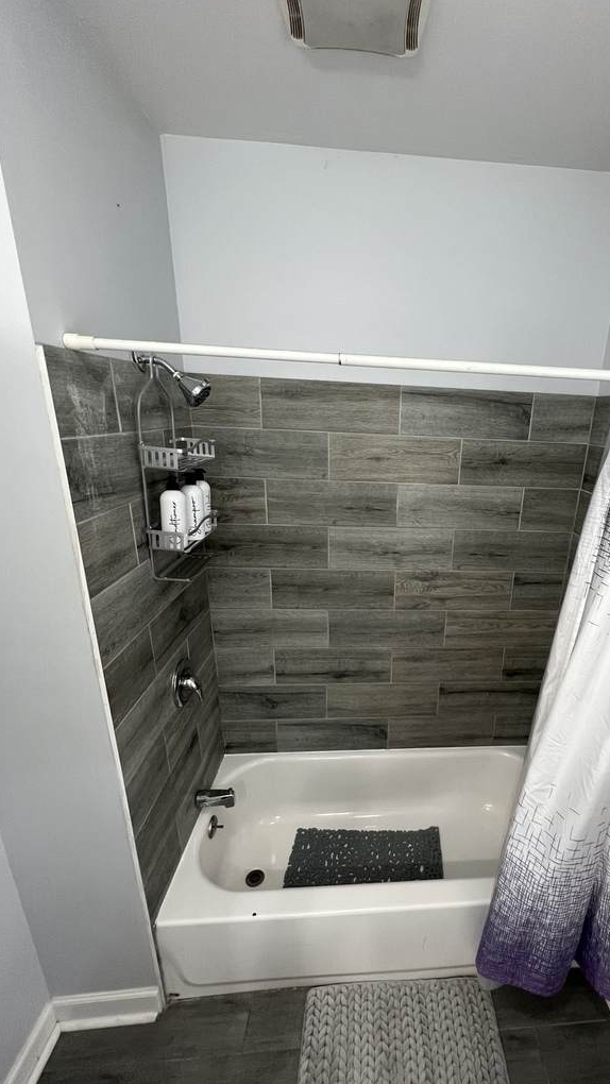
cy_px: 564
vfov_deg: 102.9
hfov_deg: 68.4
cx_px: 410
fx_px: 431
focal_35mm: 15
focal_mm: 1.57
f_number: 1.8
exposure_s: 1/60
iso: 250
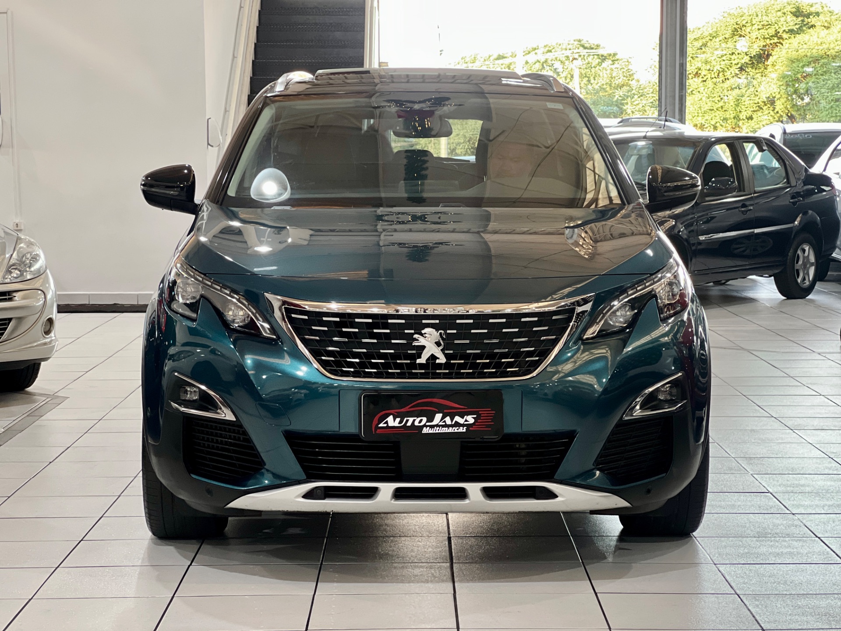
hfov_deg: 25.3
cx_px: 420
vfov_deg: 19.1
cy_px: 316
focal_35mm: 77
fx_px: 1871
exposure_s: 1/40
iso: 250
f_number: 2.8
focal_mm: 9
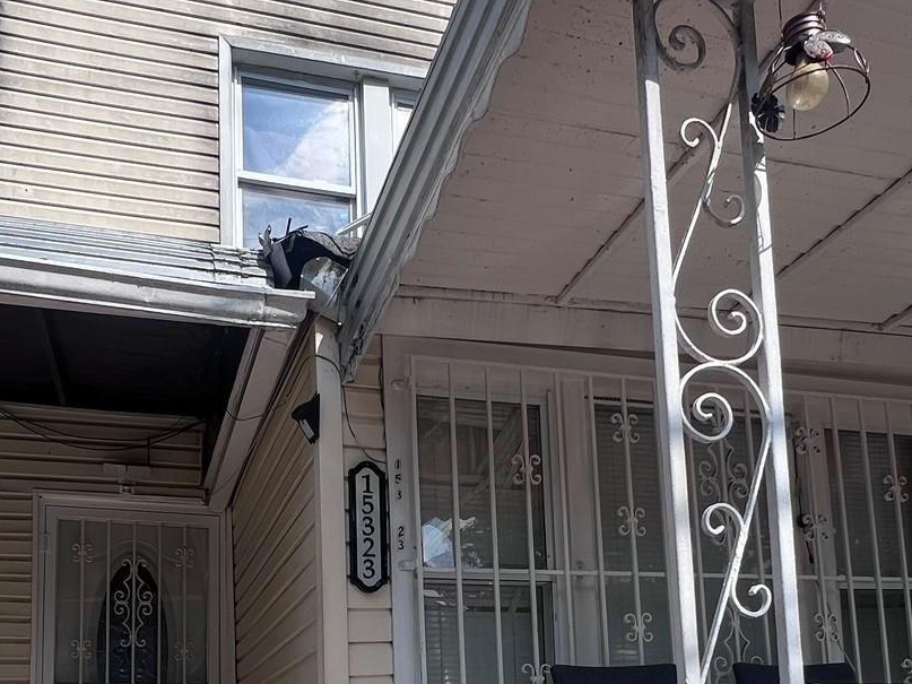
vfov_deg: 38.5
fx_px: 869
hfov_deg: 55.1
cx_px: 385
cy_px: 673
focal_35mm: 33
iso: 32
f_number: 1.8
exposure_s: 1/1410
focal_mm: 1.57
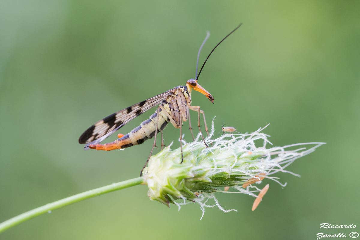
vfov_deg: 15.2
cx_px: 180
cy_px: 120
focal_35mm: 90
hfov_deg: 22.6
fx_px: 900
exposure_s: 1/30
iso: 1000
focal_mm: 90
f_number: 16
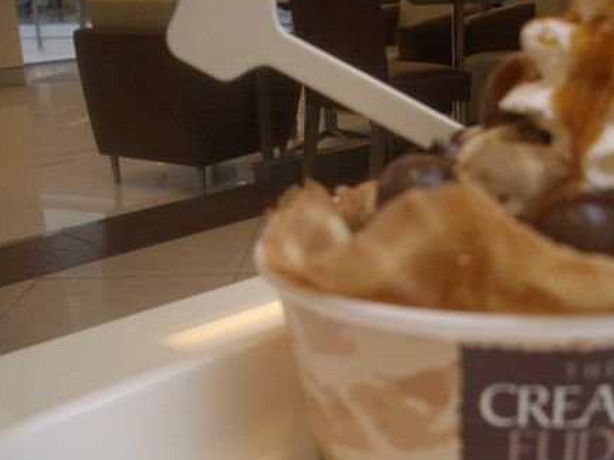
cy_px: 284
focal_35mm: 52
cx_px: 423
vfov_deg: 27.9
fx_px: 922
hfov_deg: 36.4
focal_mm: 5.8
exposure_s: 1/80
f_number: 2.6
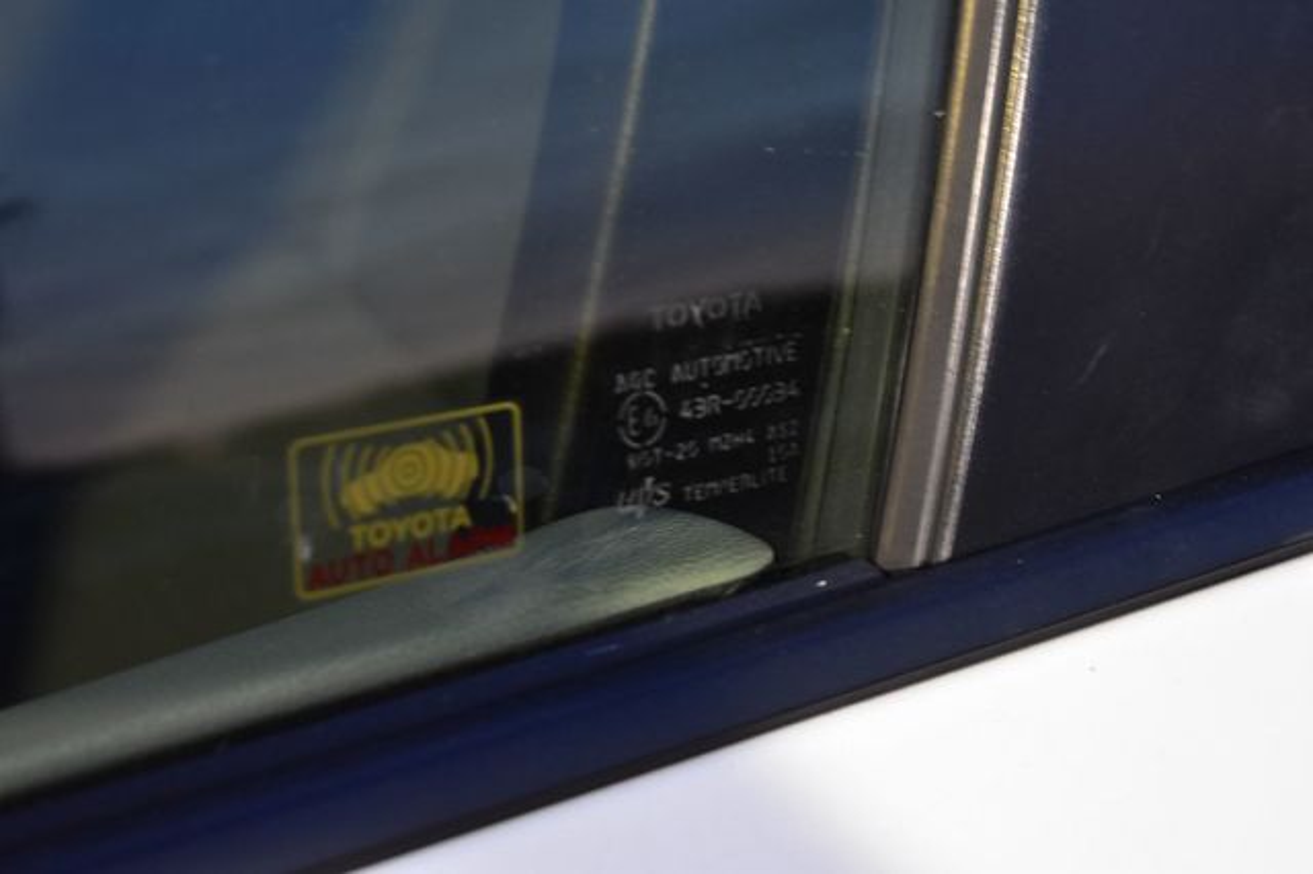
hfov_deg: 24.6
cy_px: 437
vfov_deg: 16.5
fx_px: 3007
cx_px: 656
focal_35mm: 82
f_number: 5.6
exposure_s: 1/13
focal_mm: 55
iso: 1600
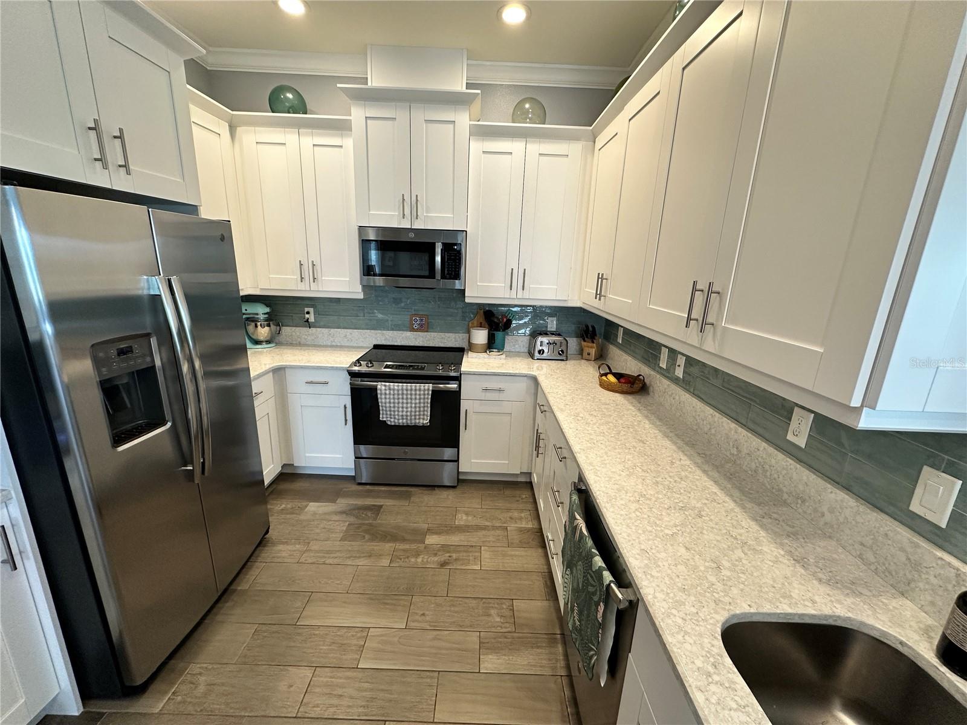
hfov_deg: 102.1
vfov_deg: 85.7
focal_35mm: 14
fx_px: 391
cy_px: 362
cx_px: 484
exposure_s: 1/120
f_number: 2.2
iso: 200
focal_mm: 2.22
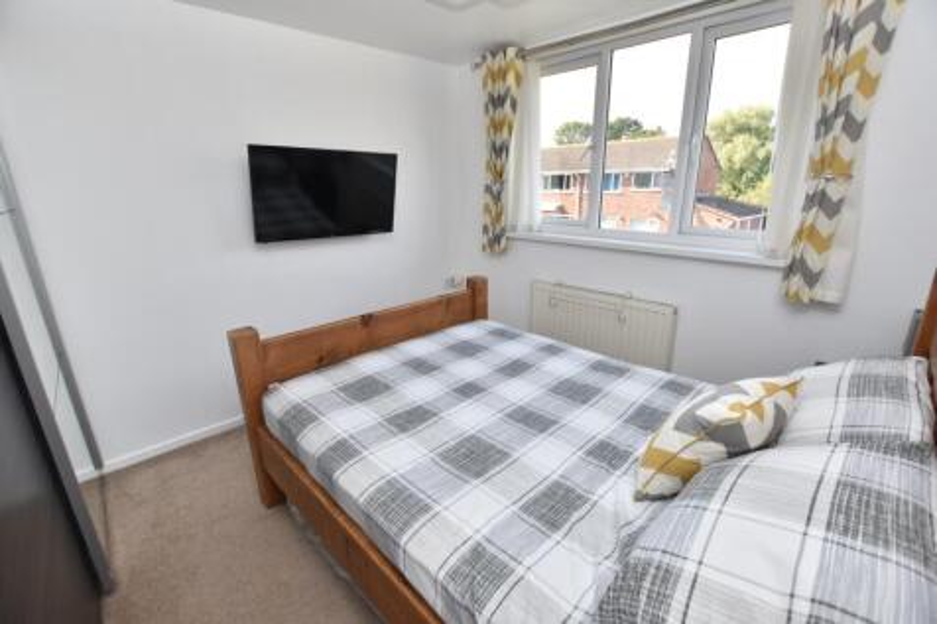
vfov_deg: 77.3
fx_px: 390
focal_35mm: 15
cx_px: 468
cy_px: 312
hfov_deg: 100.4
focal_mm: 10
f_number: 4.5
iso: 100
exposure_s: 1/80
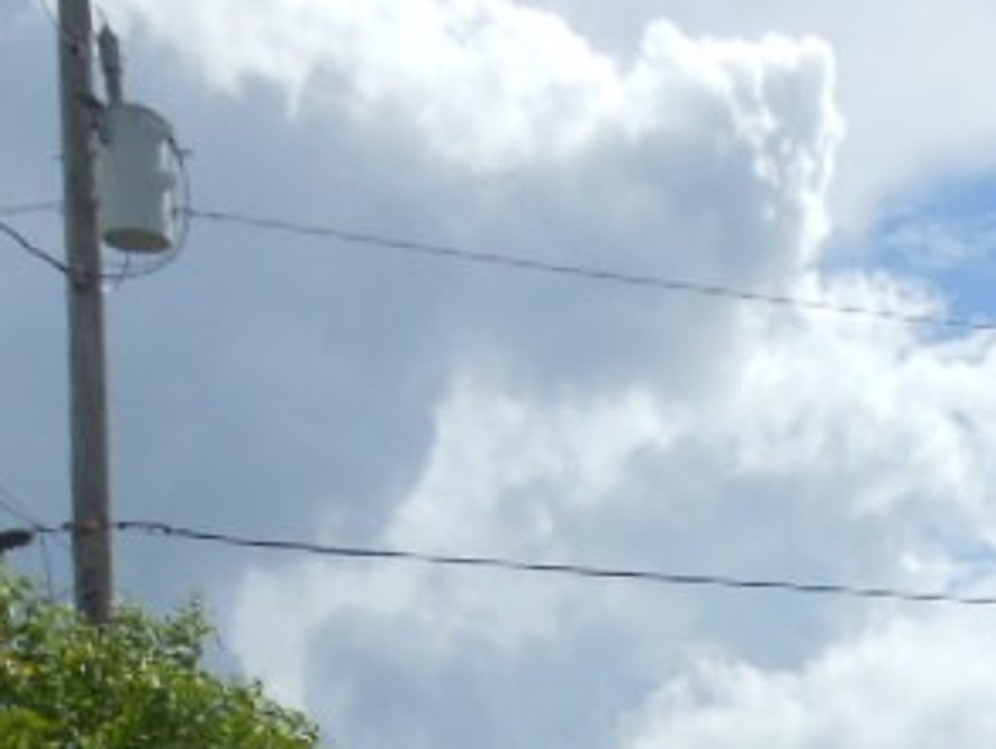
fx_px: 2505
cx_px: 1013
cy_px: 1278
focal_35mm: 87
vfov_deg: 15.1
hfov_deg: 21.6
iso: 80
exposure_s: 1/250
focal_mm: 4.5
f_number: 10.2
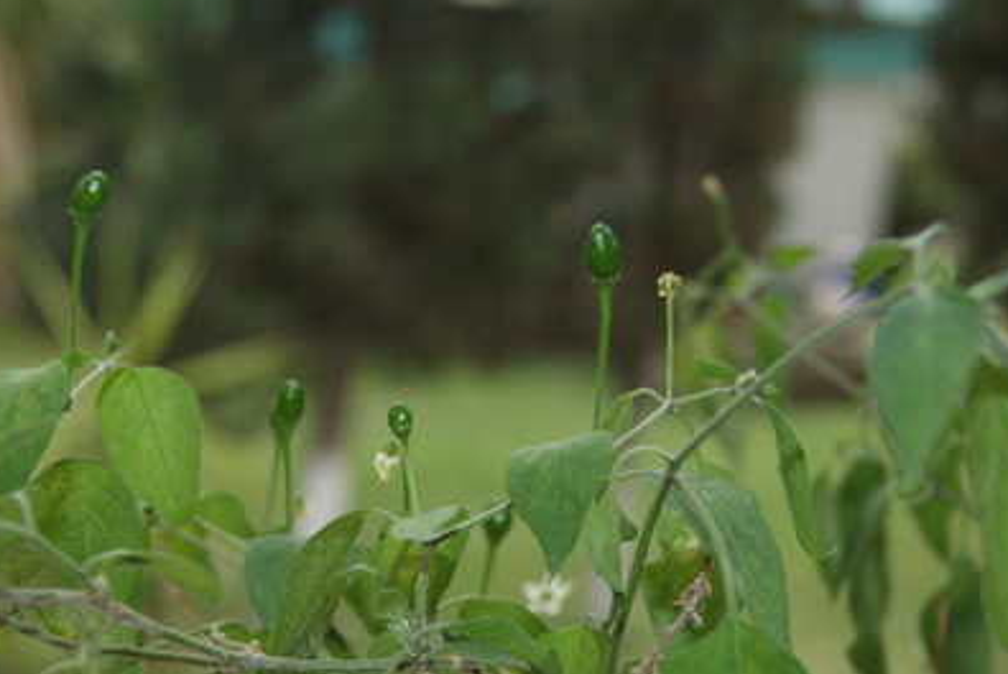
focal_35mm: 68
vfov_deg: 19.9
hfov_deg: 29.5
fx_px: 1905
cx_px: 347
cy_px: 526
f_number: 5
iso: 100
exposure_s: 1/160
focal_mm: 28
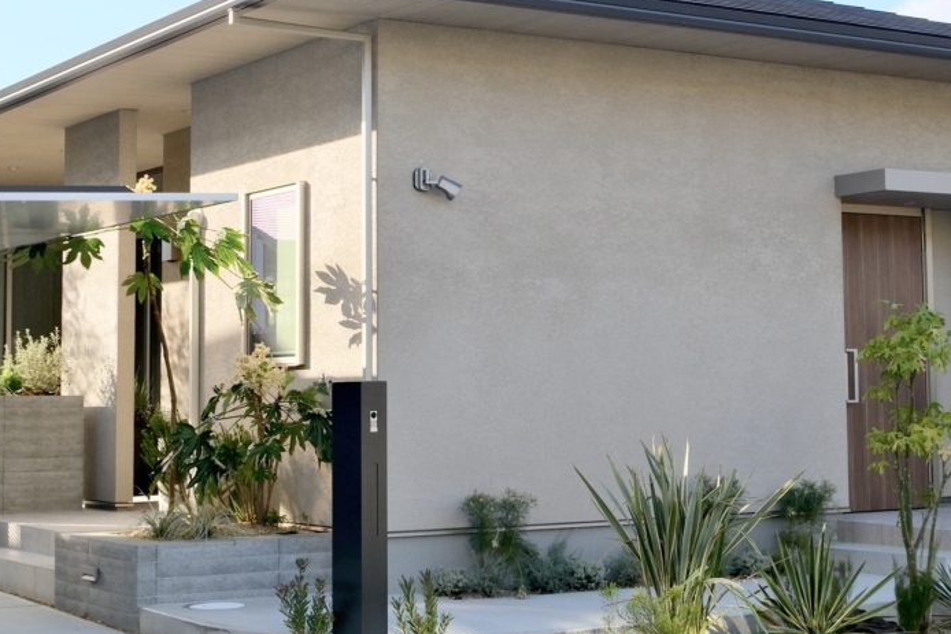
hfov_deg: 30.1
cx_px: 441
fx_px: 1770
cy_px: 152
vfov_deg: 20.2
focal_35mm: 67
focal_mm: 20.9
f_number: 5.6
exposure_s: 1/420
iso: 320
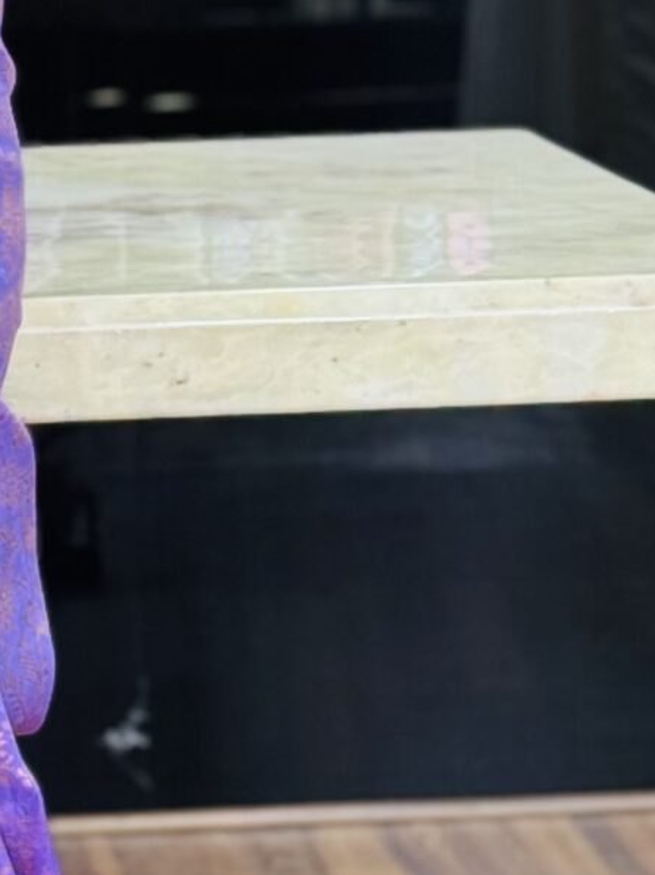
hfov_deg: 7.1
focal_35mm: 207
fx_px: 5226
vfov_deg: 9.6
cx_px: -265
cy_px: 352
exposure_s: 1/33
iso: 200
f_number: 1.78
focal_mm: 6.76
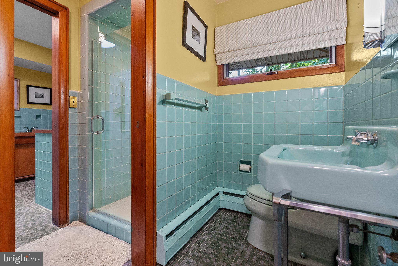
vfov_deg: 73.8
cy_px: 133
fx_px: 177
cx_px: 199
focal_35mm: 16
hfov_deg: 96.7
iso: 1600
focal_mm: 16
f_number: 8
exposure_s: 1/10
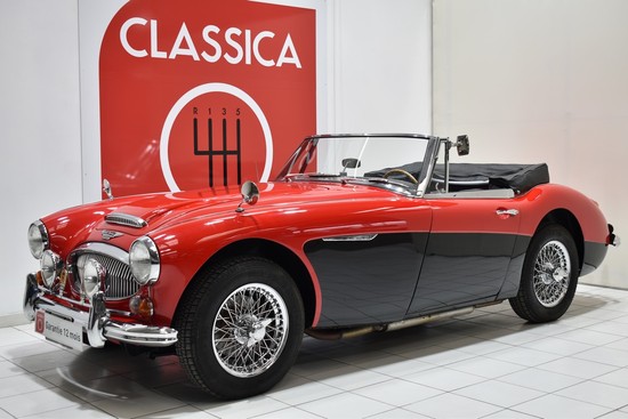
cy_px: 210
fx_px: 811
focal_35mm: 46
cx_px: 314
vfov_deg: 29.0
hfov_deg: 42.3
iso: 100
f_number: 4.2
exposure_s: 1/25
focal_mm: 31
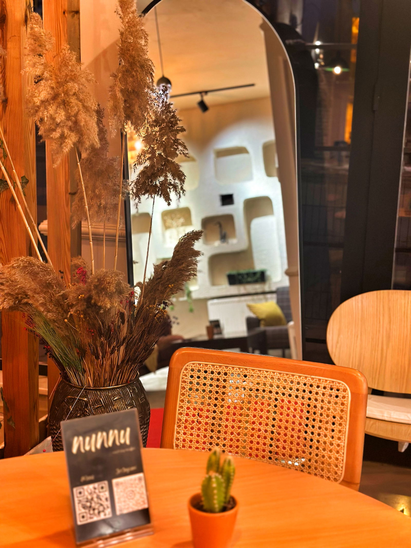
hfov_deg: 30.3
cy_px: 274
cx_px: 206
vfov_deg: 39.7
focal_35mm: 48
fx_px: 760
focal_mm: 6.86
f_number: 1.78
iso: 200
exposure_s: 1/50
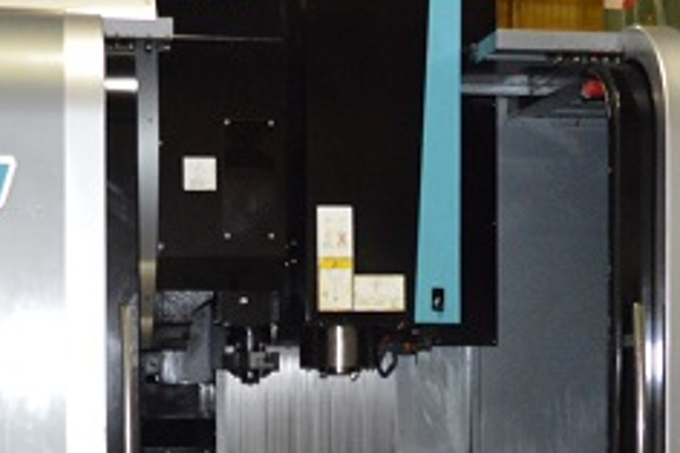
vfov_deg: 15.3
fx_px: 1661
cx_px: 372
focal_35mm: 88
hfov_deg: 23.1
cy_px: 424
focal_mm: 20
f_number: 3.8
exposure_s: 1/60
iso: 3200
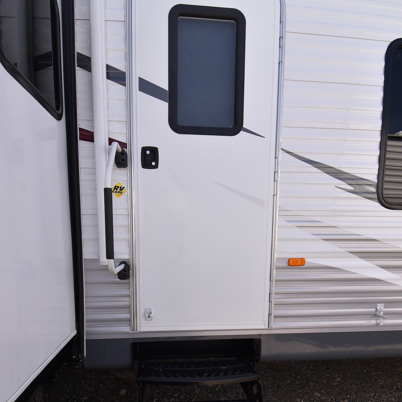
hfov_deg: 74.8
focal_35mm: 20
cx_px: 192
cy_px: 268
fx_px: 263
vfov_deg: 72.6
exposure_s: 1/250
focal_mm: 10
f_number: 8
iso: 280
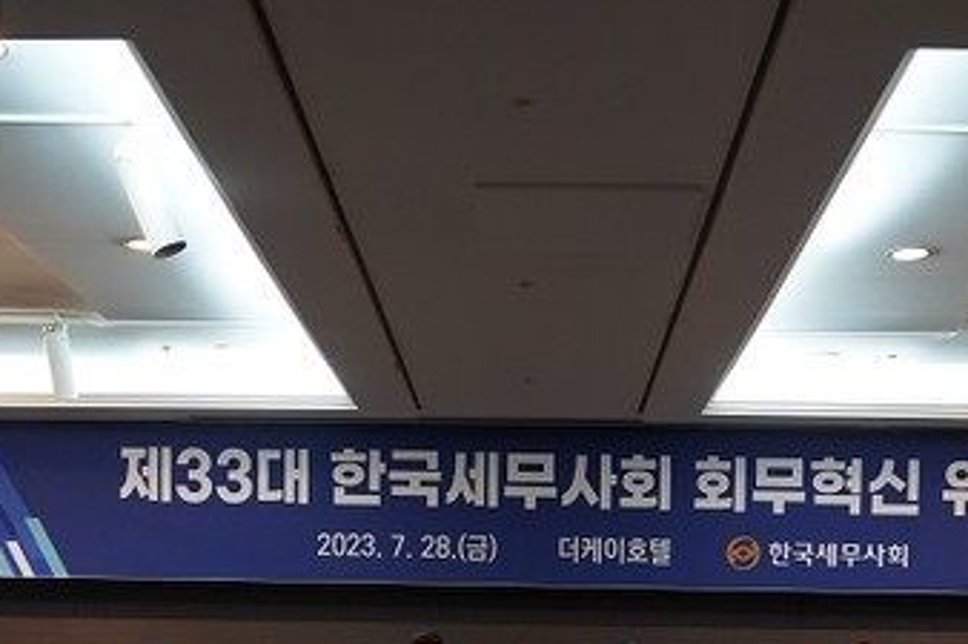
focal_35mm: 60
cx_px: 513
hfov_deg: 33.4
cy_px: 670
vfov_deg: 21.7
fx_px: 1612
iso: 4000
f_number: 4
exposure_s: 1/160
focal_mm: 28
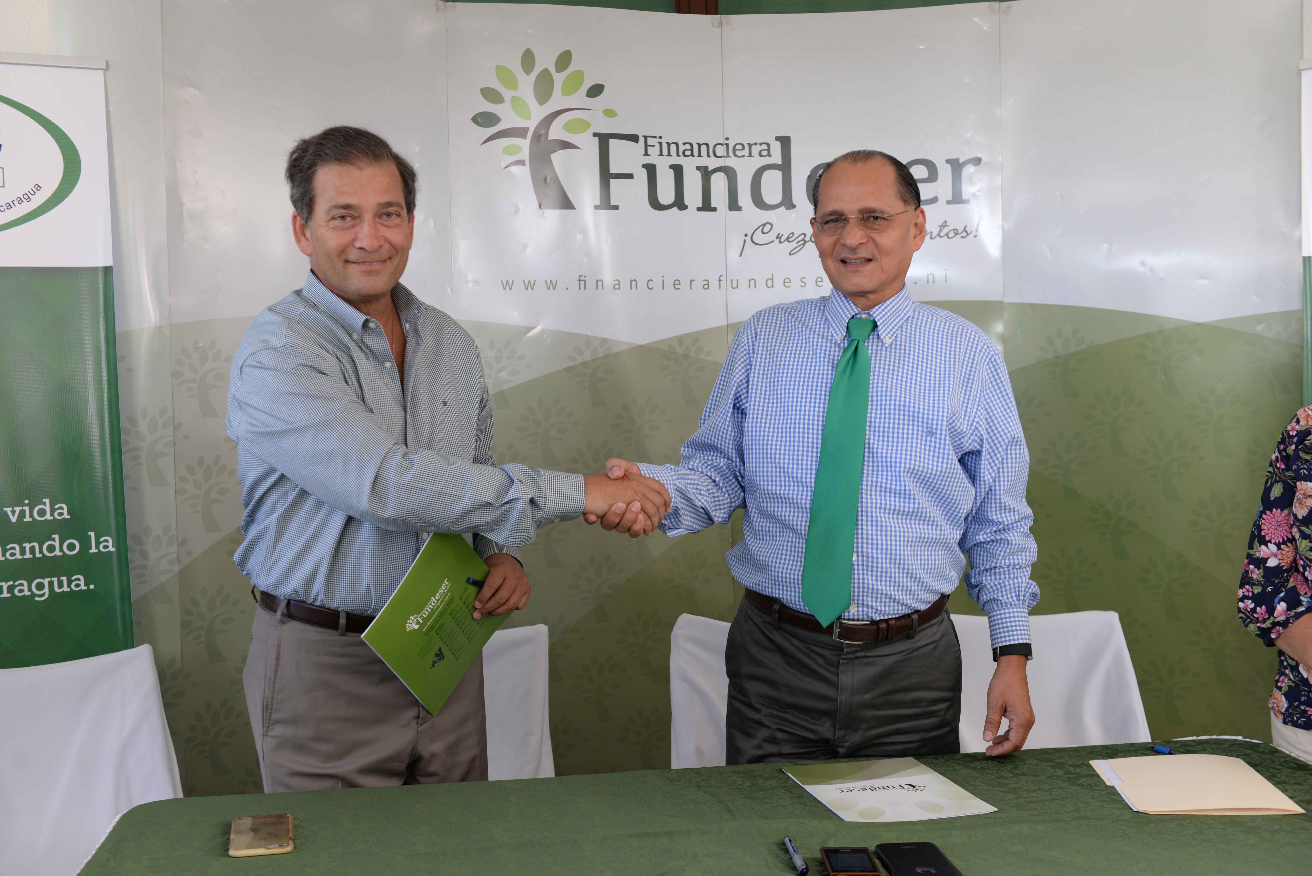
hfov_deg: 50.7
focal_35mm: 38
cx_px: 656
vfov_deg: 35.1
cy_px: 438
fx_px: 1385
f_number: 4.5
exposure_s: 1/100
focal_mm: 38
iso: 800
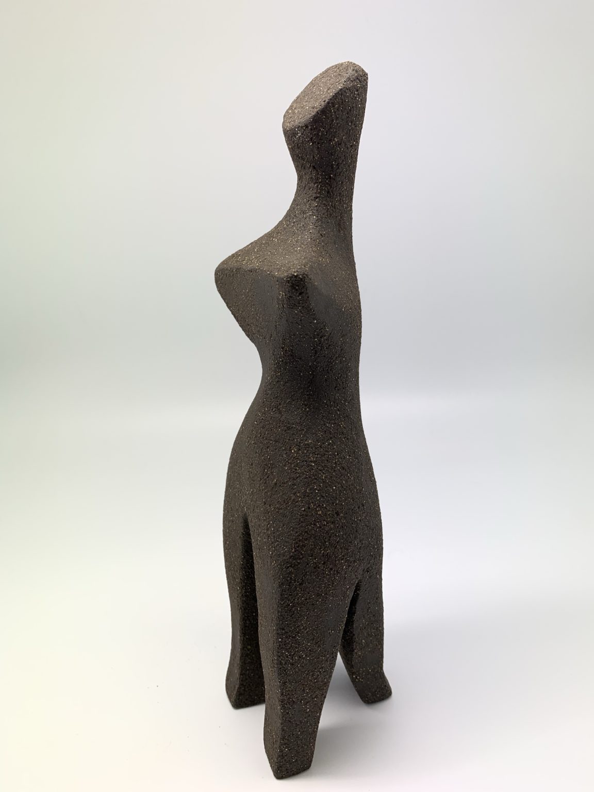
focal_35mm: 26
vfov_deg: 67.3
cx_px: 297
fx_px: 595
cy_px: 396
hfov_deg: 53.1
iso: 25
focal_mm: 4.25
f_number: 1.8
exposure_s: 1/180
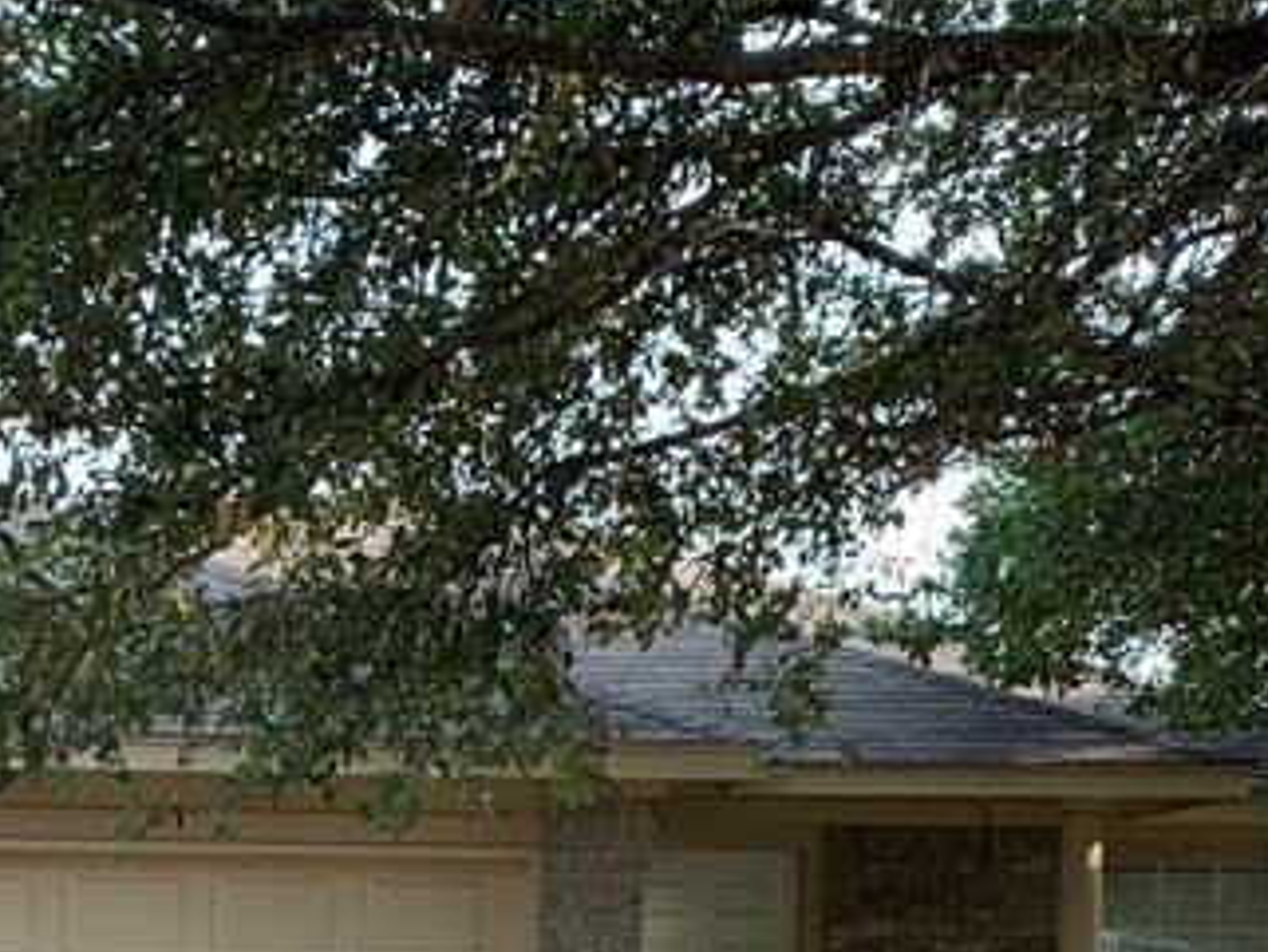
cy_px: 1284
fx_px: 3041
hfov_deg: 23.4
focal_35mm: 83
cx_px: 367
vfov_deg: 16.7
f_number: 1.8
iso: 25
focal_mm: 4.25
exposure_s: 1/173
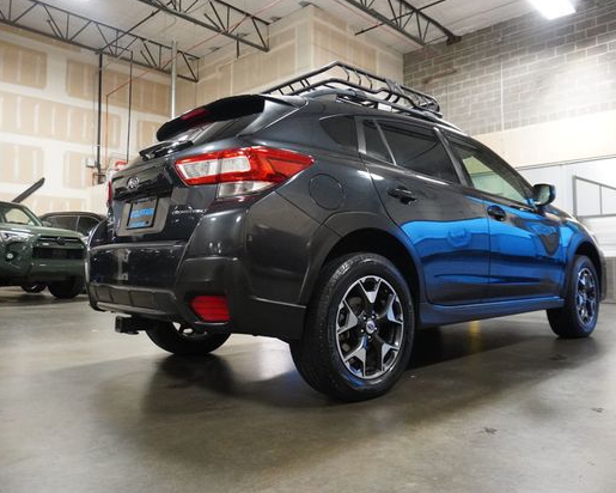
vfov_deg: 51.5
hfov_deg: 62.2
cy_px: 243
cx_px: 310
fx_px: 510
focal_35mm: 28
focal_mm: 16
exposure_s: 1/160
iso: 5000
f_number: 3.5
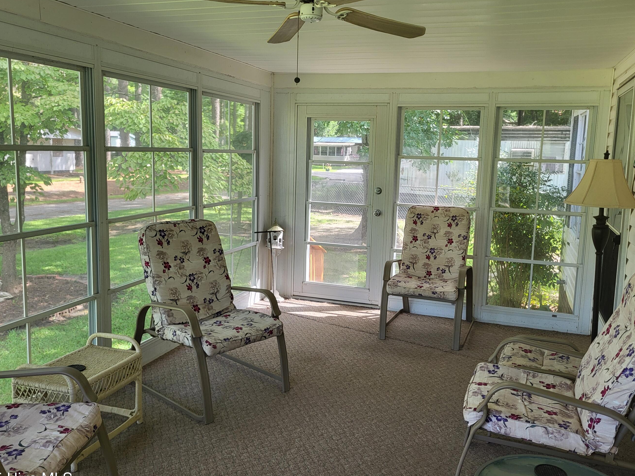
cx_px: 322
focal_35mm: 30
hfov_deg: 60.0
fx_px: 550
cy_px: 229
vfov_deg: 46.8
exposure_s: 1/120
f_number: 1.8
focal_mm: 5.4
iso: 50
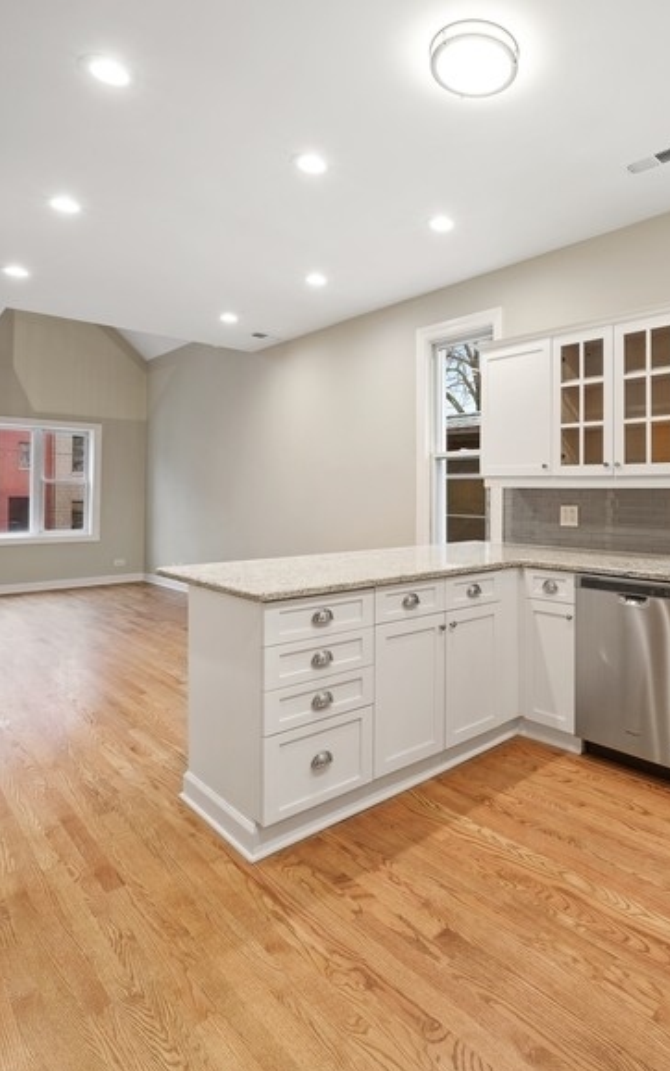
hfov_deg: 59.9
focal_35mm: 19
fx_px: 555
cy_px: 525
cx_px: 475
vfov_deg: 88.0
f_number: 8
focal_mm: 12
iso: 100
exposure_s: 1.3
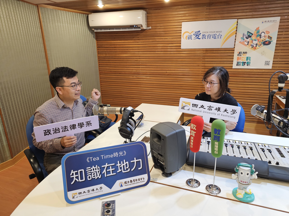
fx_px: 192
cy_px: 108
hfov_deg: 73.9
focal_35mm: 23
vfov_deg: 58.9
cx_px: 144
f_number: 1.7
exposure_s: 1/120
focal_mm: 6.3
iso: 500
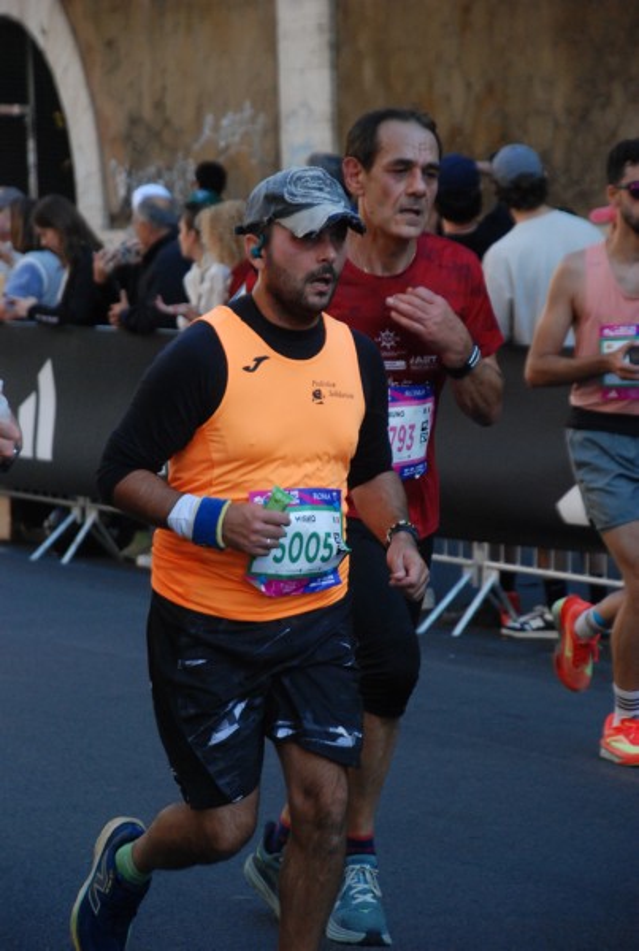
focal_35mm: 158
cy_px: 476
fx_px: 4172
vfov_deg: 13.0
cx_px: 320
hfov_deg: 8.8
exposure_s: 1/640
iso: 1000
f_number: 5.6
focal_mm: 105
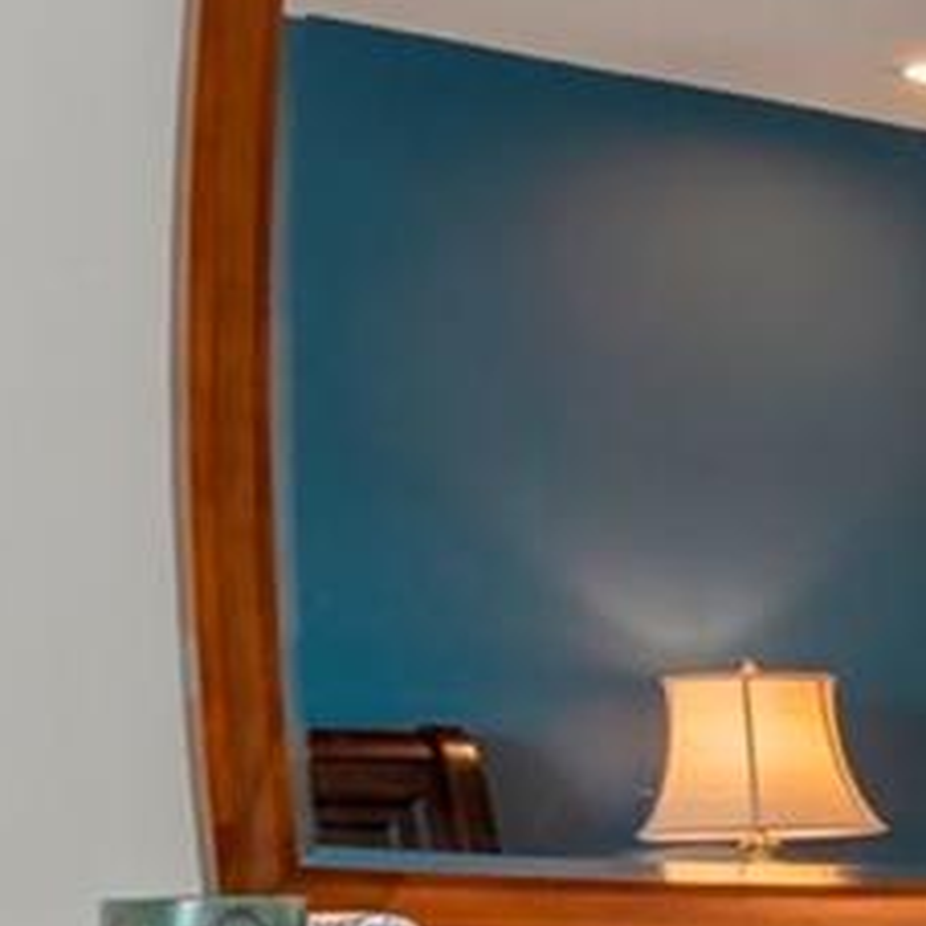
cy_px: 767
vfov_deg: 16.0
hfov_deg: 11.0
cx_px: 2721
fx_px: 3269
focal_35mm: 108
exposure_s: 1/4
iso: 1000
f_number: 8
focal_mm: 12
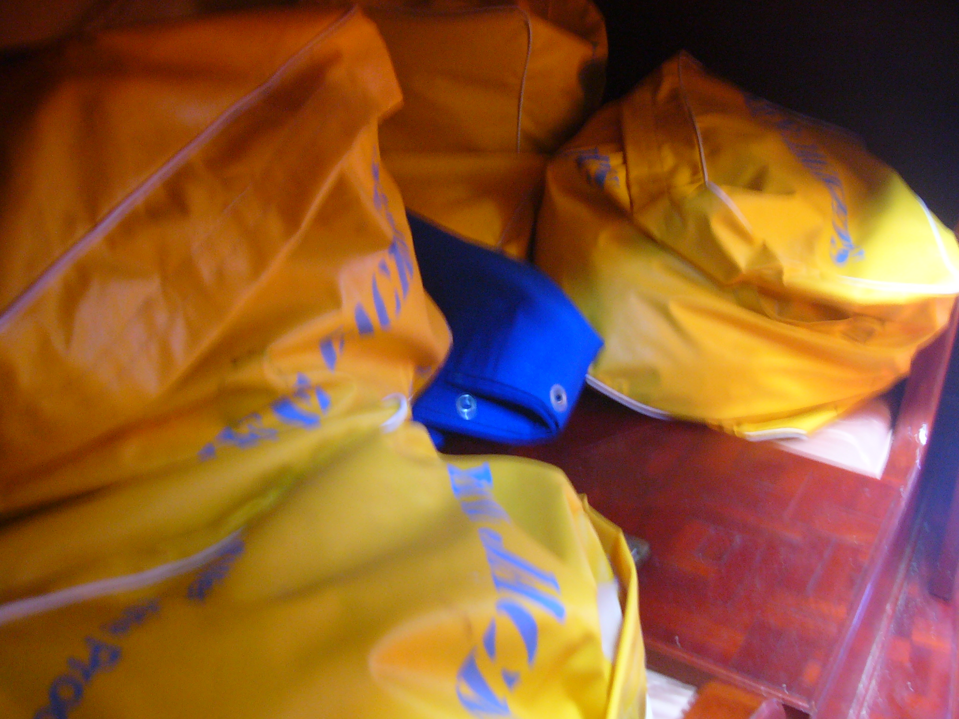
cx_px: 480
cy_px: 360
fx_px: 970
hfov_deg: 52.6
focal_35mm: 35
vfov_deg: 40.7
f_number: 2.8
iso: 200
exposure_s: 1/8
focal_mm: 5.8
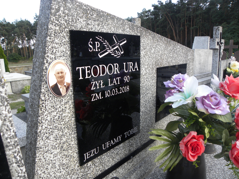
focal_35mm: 26
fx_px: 180
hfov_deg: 67.3
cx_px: 120
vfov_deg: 53.1
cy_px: 90
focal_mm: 4.6
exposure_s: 1/76.4
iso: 111
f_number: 2.8
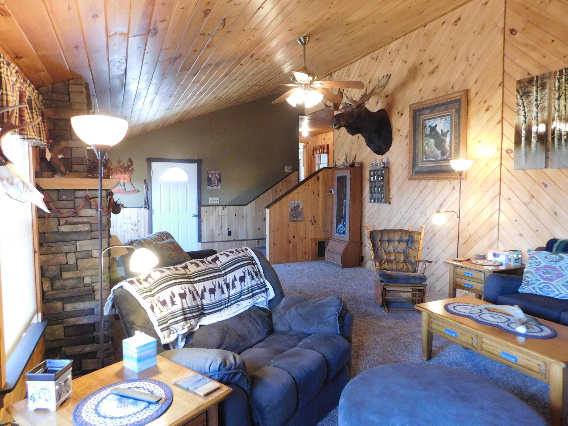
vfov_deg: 58.9
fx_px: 377
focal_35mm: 23
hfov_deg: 73.9
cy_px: 213
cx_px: 284
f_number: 3
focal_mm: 4
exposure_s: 1/15
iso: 400
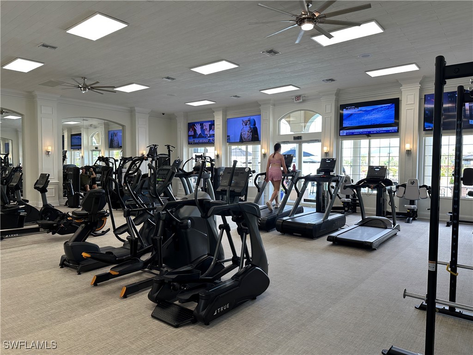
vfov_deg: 56.8
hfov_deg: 71.6
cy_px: 178
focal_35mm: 24
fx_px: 328
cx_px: 236
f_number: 1.78
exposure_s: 1/120
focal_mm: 6.86
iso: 100
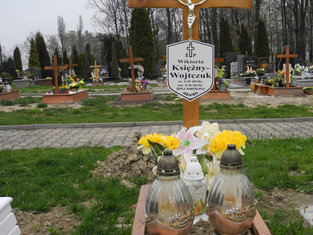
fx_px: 416
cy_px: 126
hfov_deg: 41.1
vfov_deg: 31.5
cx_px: 187
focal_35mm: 46
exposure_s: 1/400
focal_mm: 7.4
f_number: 3.2
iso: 100
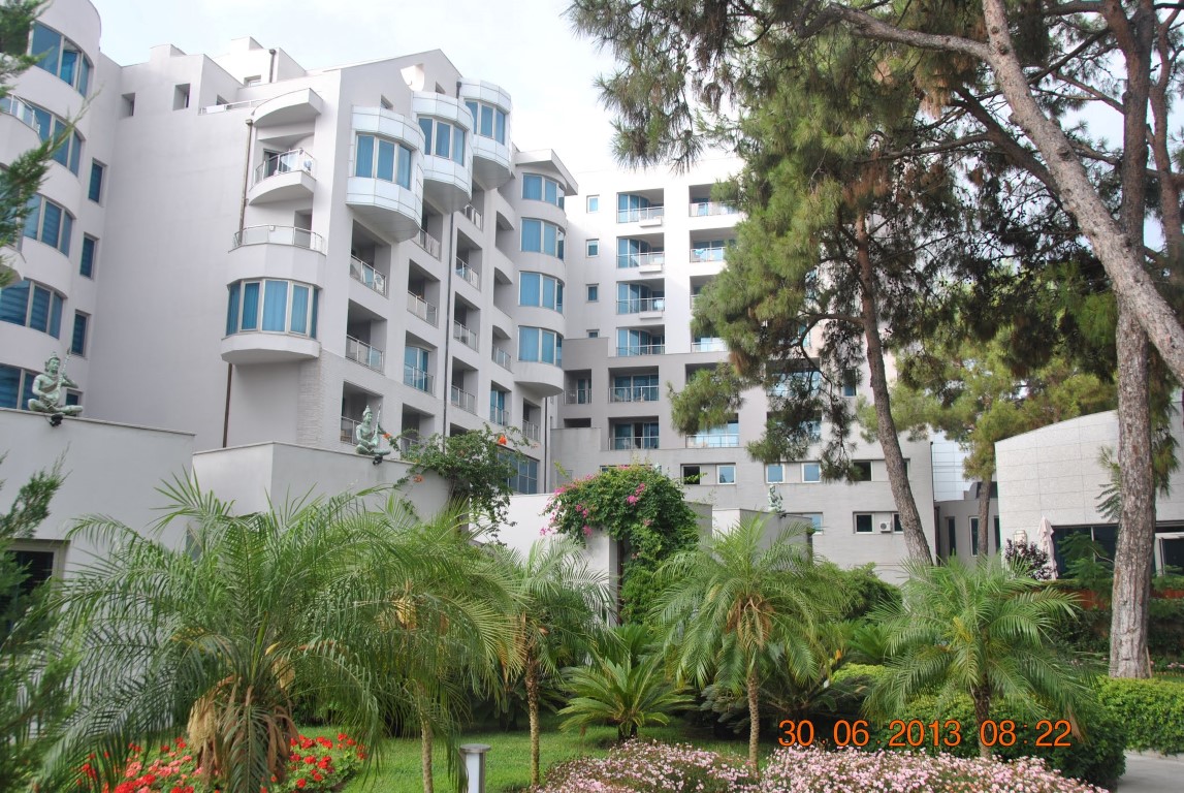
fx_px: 988
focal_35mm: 30
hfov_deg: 61.9
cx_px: 592
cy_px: 396
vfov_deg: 43.7
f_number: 6.3
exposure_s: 1/160
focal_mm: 20
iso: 100
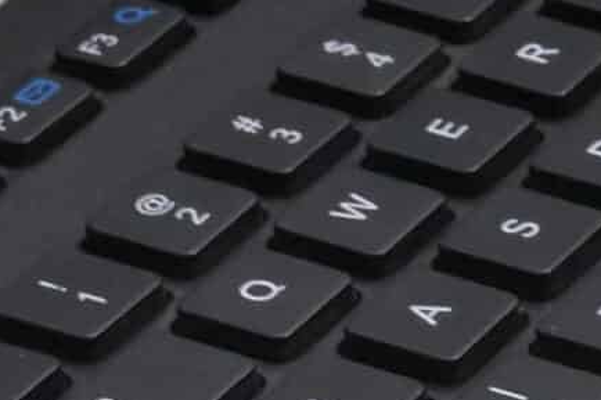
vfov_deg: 4.0
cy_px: 388
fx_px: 5757
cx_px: 1548
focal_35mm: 345
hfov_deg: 5.7
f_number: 10
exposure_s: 1/20
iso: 400
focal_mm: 35
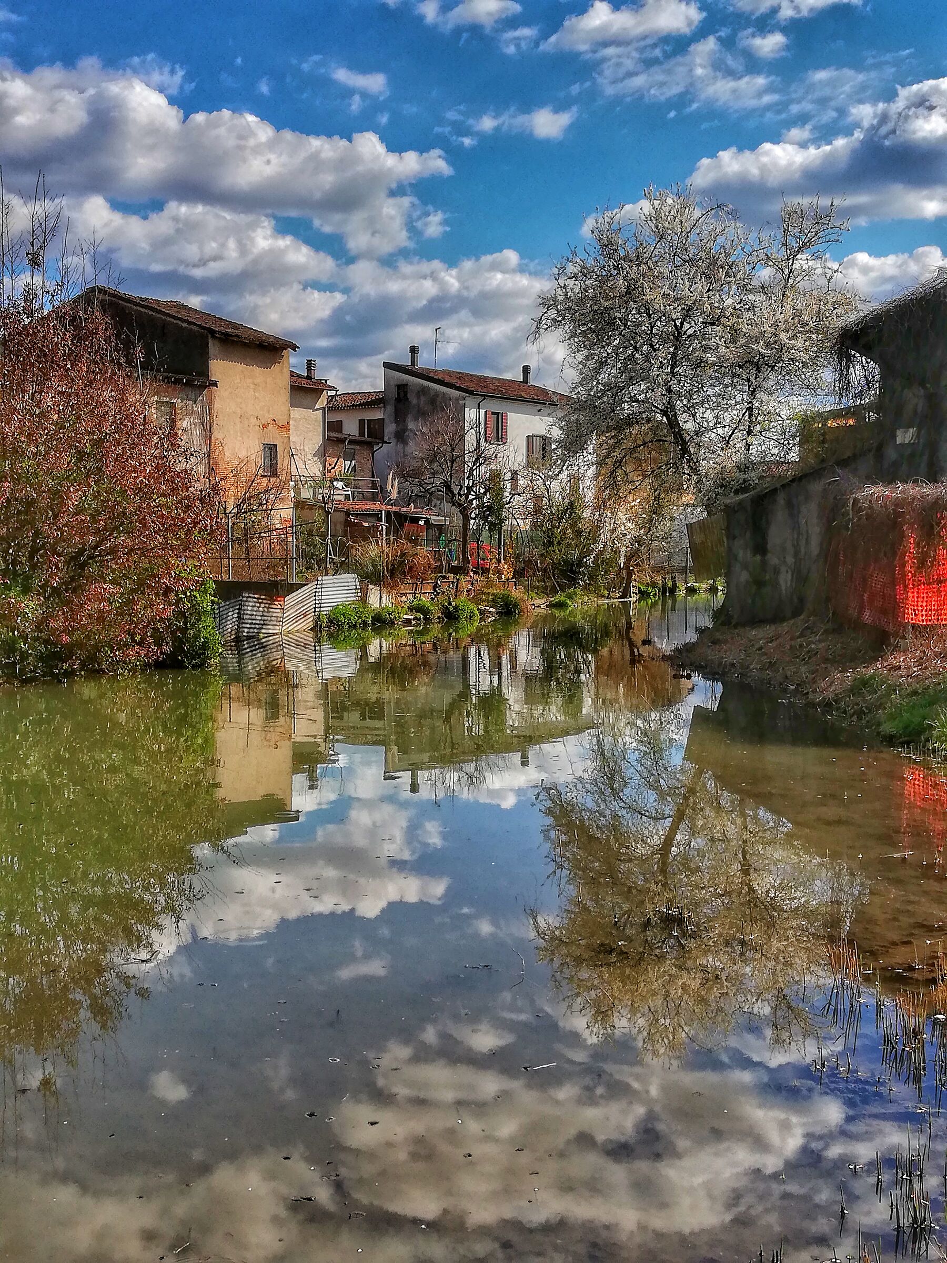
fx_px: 1605
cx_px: 474
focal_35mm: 44
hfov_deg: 32.9
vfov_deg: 42.9
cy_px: 632
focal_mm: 3.81
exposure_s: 1/1629
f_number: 2.2
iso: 50
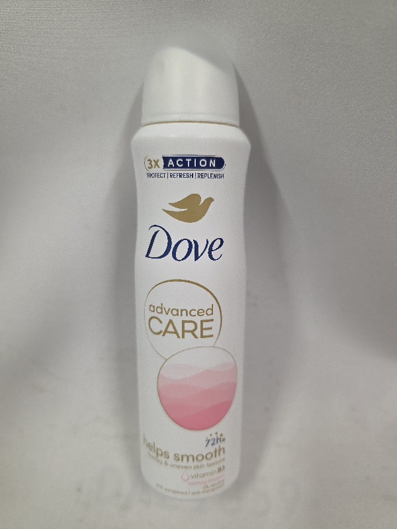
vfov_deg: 73.9
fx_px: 352
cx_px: 198
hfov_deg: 58.9
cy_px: 264
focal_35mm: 23
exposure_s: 1/101
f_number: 1.7
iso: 320
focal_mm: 6.3
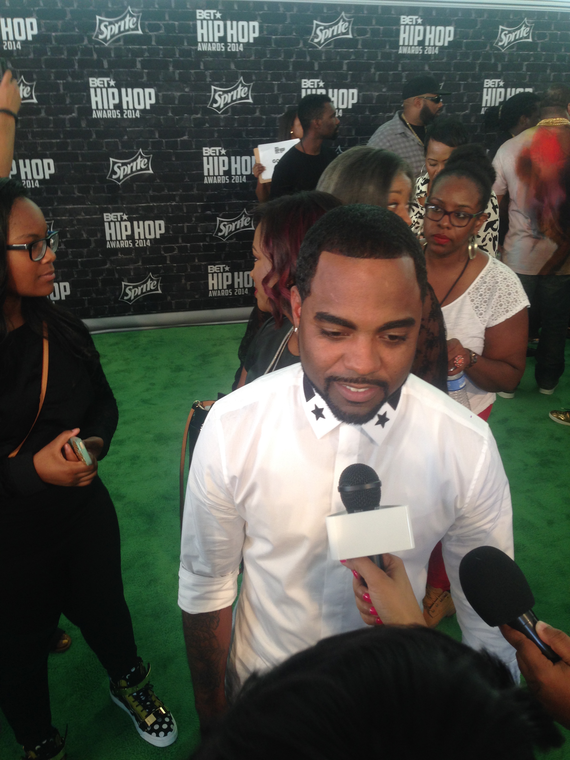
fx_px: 725
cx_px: 285
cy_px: 380
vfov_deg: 55.4
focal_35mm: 33
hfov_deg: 42.9
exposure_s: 1/60
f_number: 2.4
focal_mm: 4.12
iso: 64
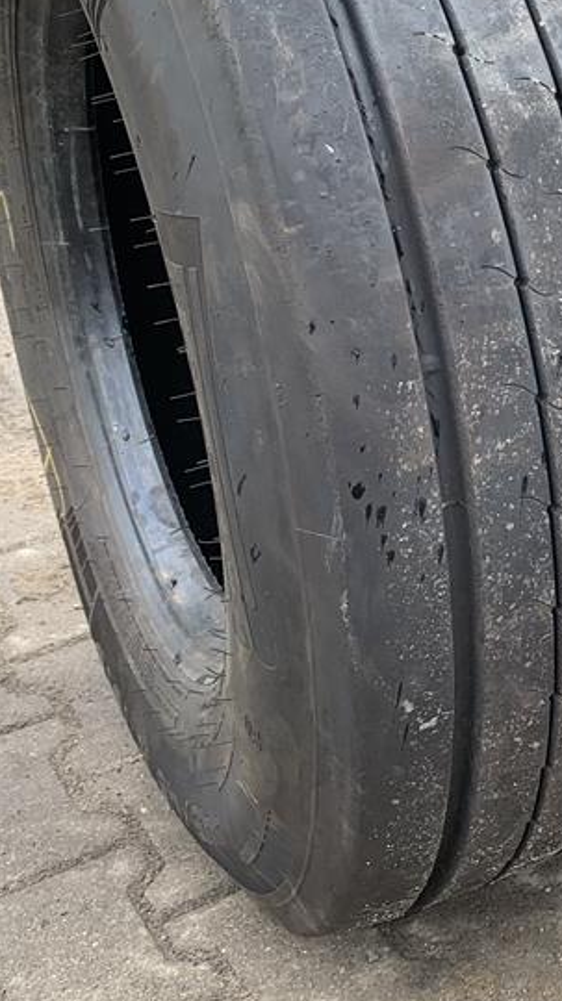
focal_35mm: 63
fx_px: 1672
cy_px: 280
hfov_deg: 17.6
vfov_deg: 32.8
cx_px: 781
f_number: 1.8
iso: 25
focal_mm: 4.25
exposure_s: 1/235
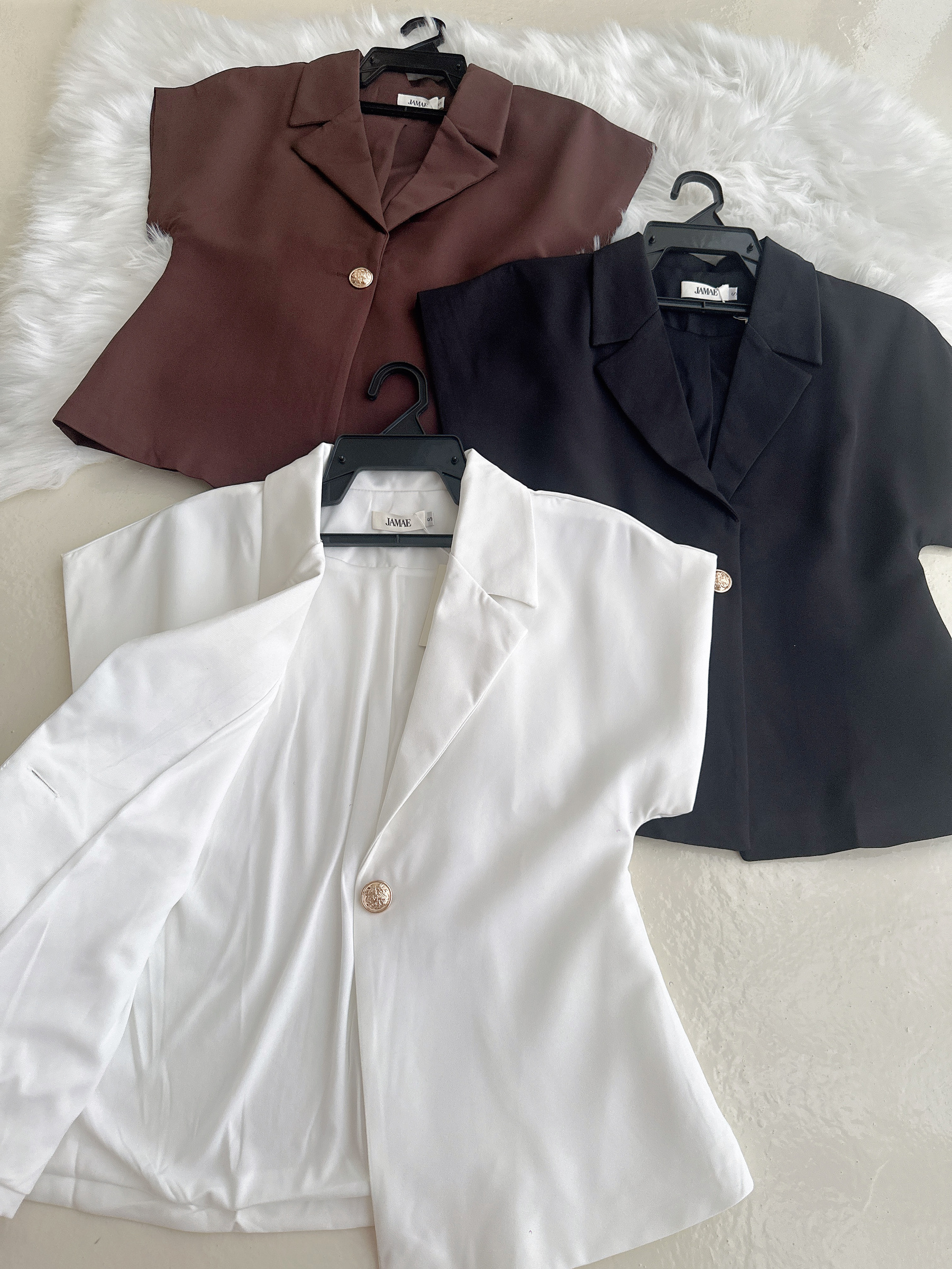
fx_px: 880
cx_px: 476
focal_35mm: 24
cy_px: 634
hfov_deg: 56.8
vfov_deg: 71.6
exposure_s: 1/113
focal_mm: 6.86
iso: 250
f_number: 1.78
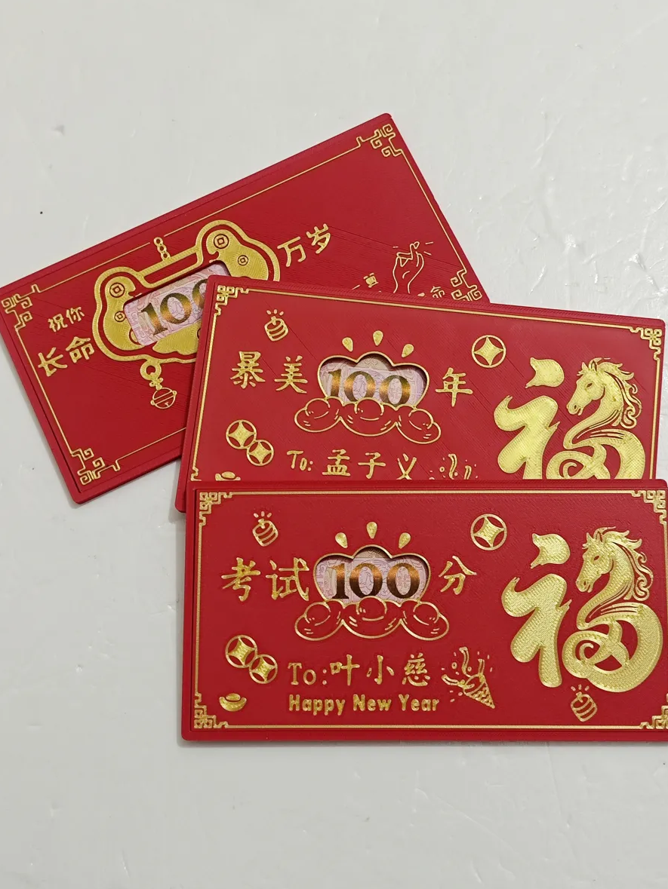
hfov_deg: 28.0
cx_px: 362
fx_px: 1337
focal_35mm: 52
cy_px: 391
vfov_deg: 36.8
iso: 250
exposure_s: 1/50
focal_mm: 6.55
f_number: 1.6
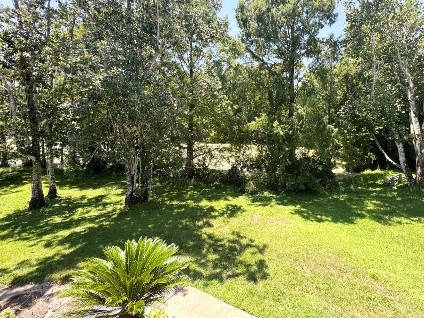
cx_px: 246
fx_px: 208
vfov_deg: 74.2
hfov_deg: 90.3
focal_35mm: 17
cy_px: 133
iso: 40
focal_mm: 2.22
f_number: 2.2
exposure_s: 1/237
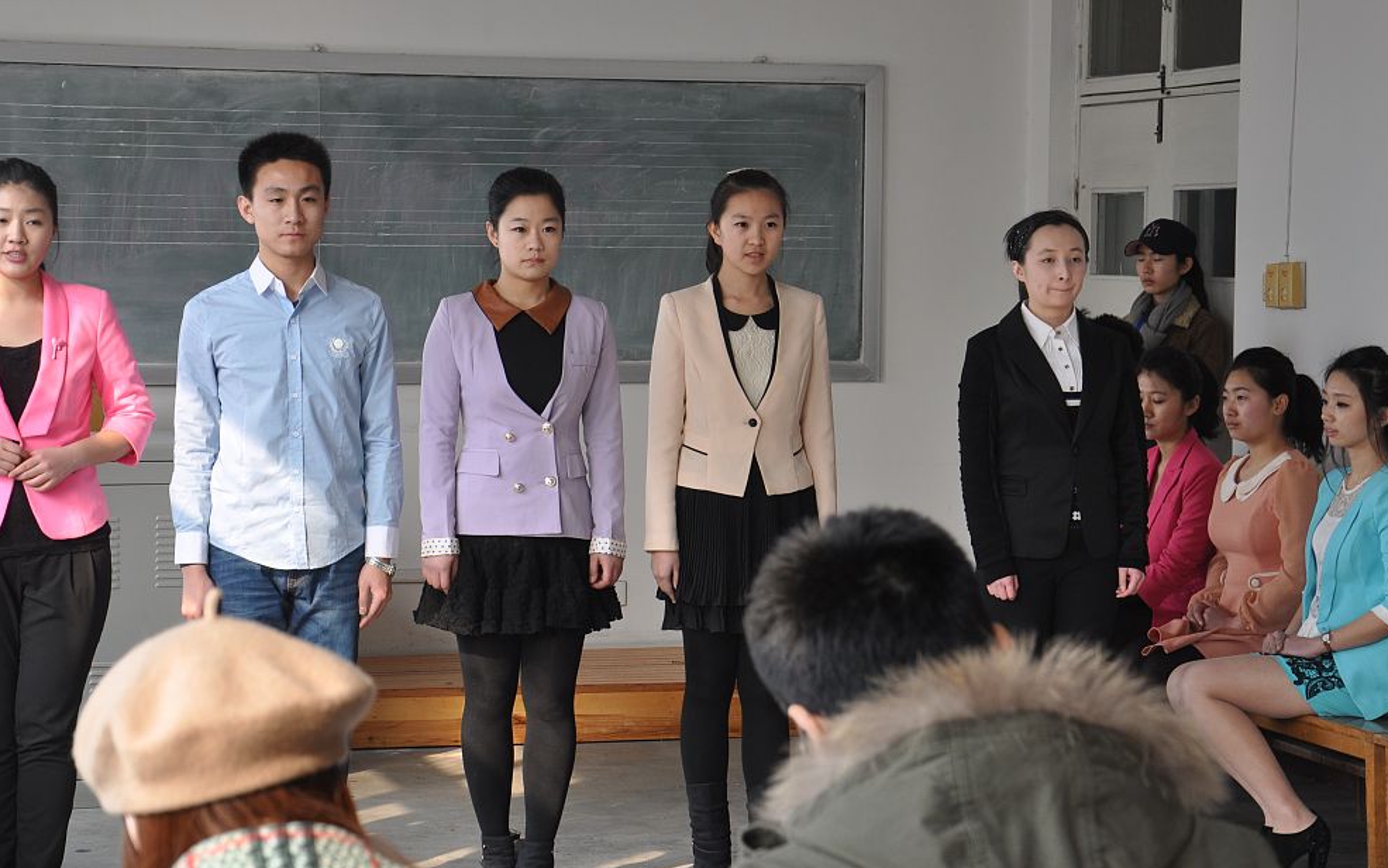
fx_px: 3519
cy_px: 380
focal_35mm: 93
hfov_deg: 22.3
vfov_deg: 14.1
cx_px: 664
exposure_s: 1/50
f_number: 7.1
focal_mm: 50
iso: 320
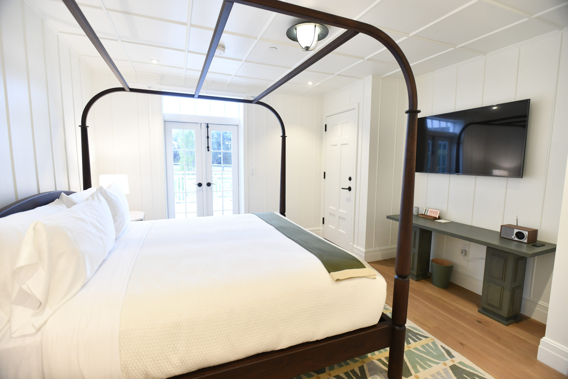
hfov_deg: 93.3
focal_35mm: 17
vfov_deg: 70.4
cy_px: 190
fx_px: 268
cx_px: 284
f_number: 4.5
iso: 1250
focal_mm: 17
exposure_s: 1/80
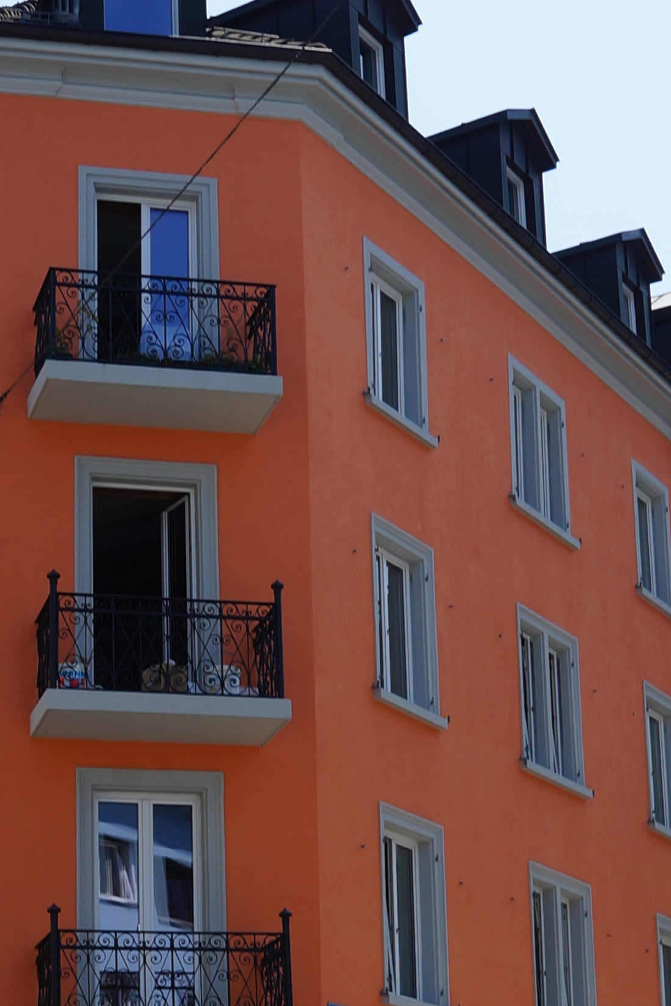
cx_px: 92
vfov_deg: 25.0
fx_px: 2209
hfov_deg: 17.1
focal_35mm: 79
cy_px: 876
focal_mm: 22
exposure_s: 1/100
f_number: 11
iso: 100
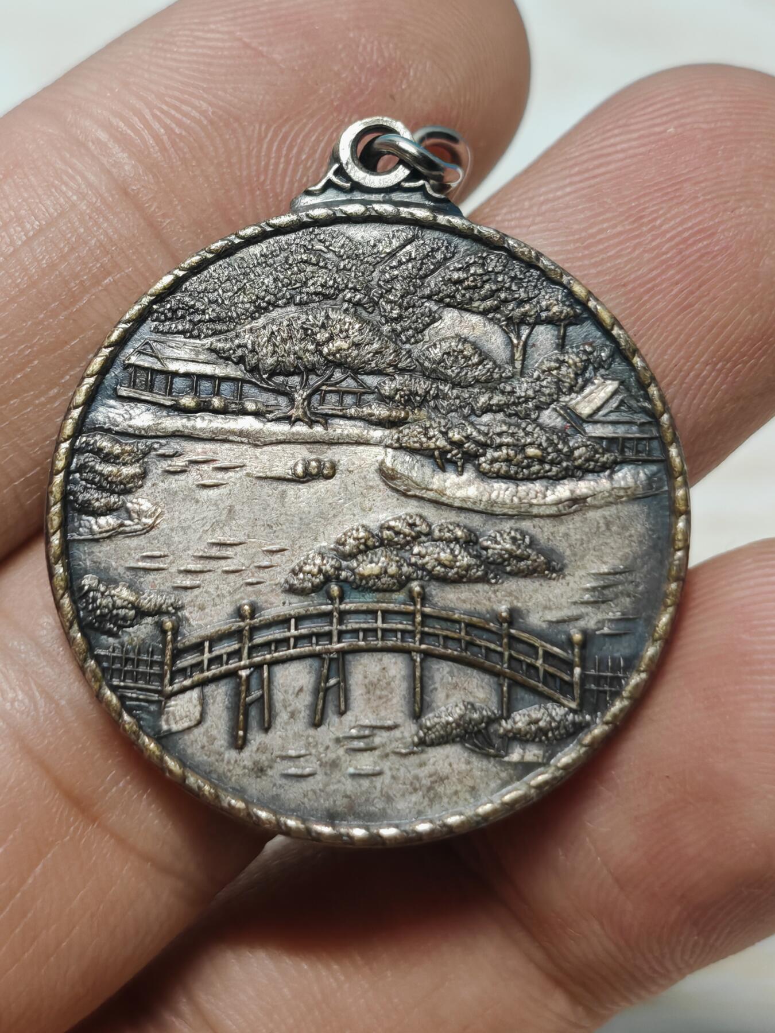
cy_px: 516
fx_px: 2836
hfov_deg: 15.6
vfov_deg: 20.7
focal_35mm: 95
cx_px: 388
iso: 160
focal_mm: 7.62
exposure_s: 1/110
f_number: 1.6
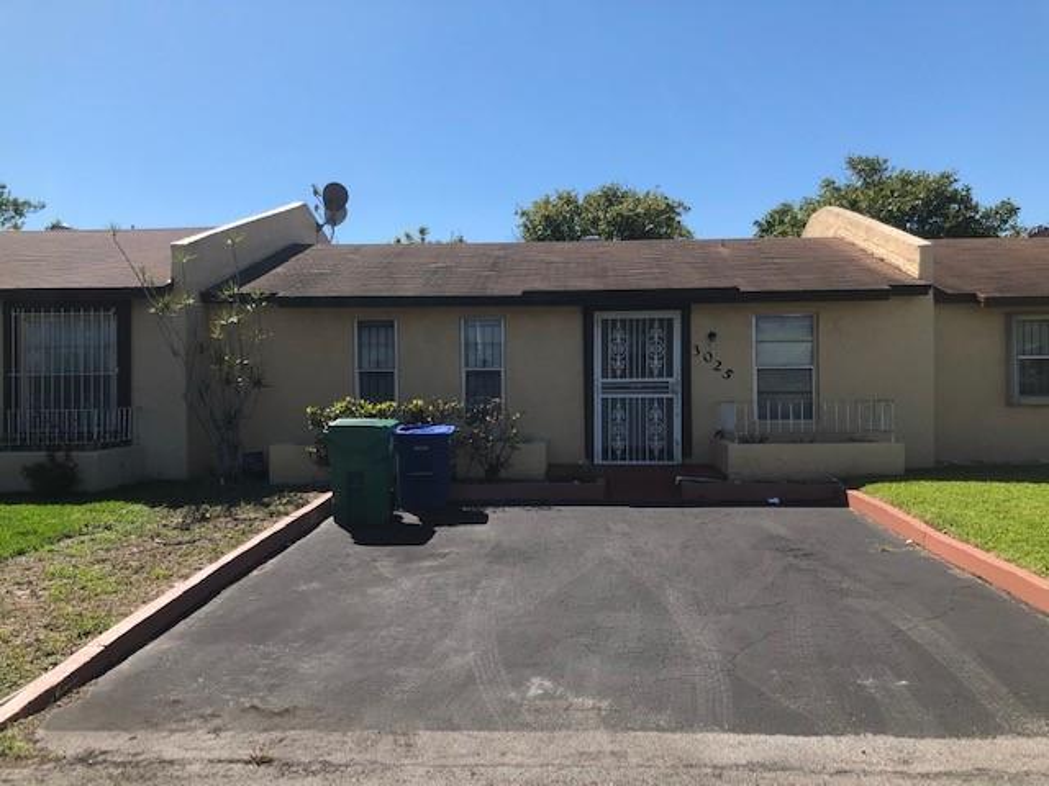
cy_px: 393
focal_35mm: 28
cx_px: 524
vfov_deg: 49.7
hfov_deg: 63.4
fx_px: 849
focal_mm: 4
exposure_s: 1/1845
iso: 20
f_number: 1.8
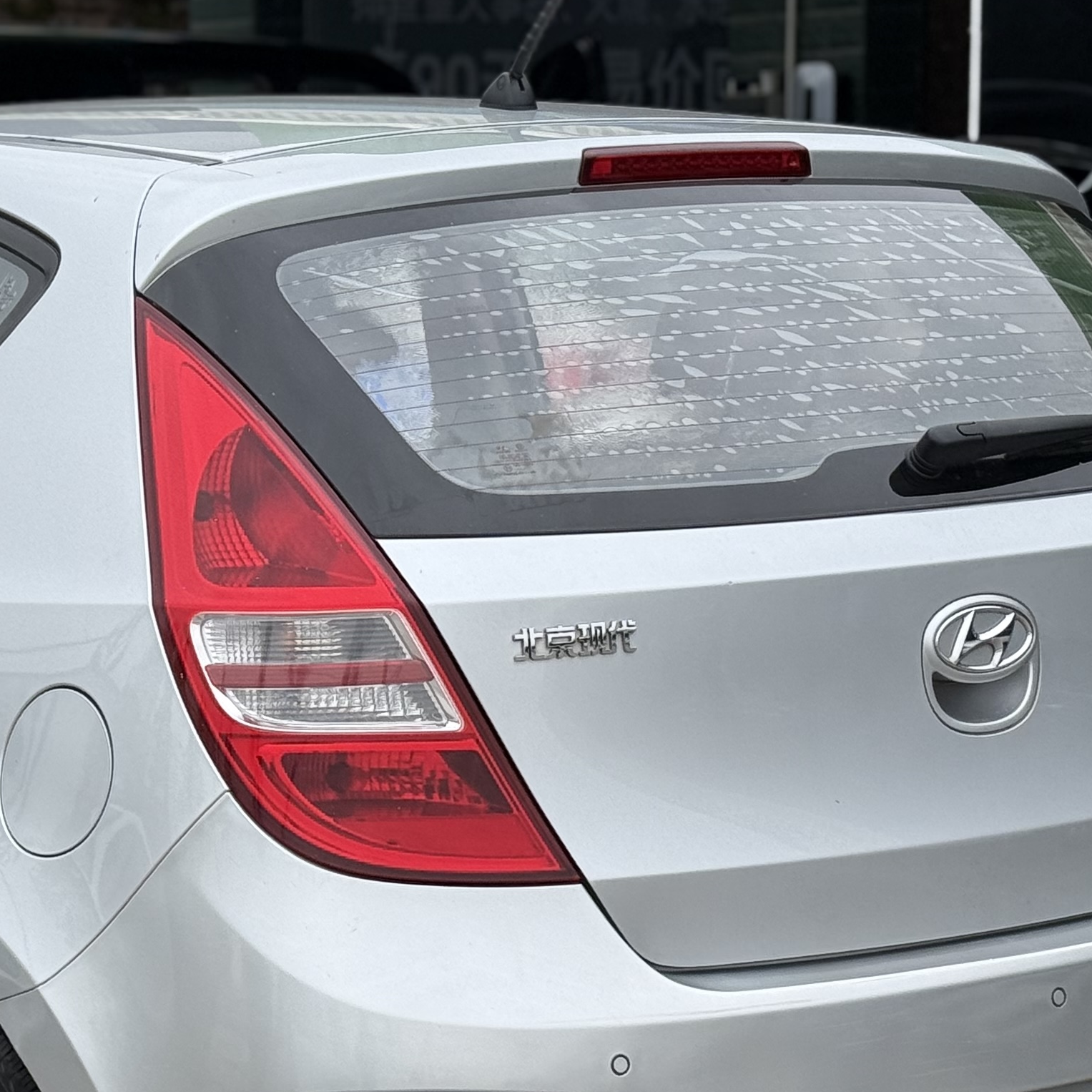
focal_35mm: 112
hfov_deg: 15.5
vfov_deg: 15.5
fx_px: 3997
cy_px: 832
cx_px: 261
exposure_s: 1/1678
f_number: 1.78
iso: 64
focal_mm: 6.76
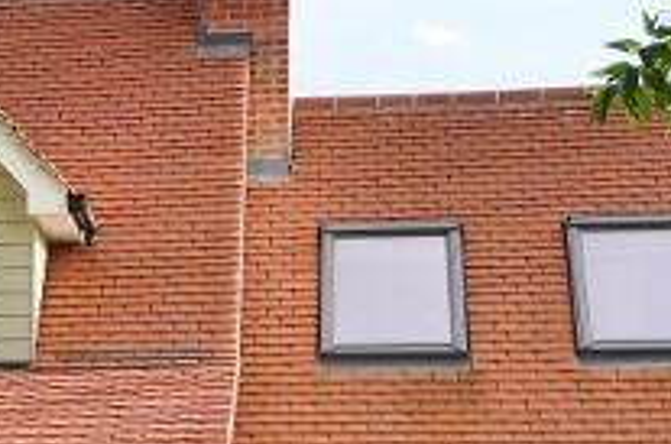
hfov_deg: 16.2
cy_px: 520
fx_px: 2213
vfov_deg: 11.3
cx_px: -230
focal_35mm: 119
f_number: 4
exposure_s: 1/640
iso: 125
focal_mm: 8.8
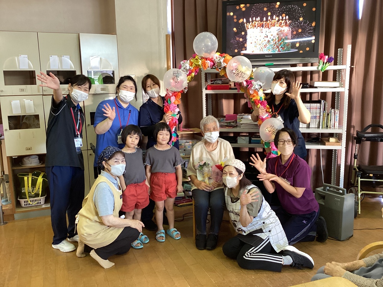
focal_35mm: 31
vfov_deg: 45.4
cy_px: 144
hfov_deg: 58.4
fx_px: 343
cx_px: 192
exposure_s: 1/50
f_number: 2.4
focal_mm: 3.3
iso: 160
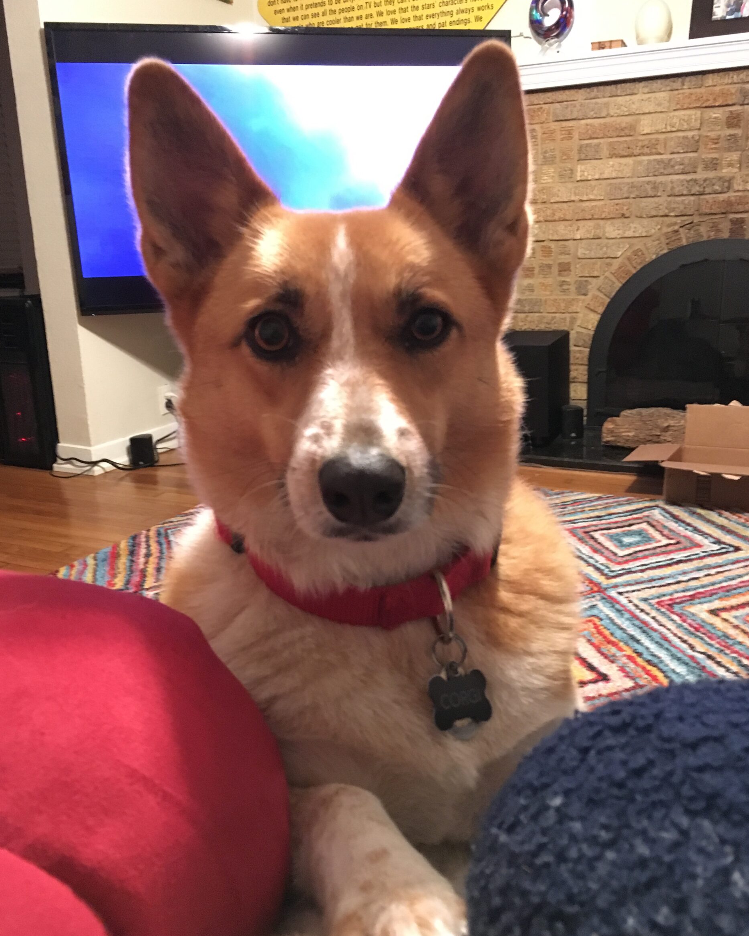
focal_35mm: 31
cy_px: 473
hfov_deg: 47.1
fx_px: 859
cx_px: 379
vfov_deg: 57.2
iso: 640
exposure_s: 1/15
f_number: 2.2
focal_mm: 4.15
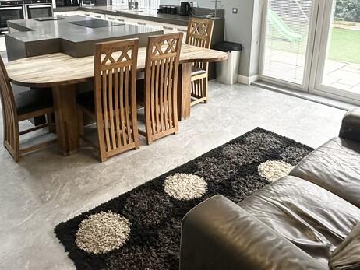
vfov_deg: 44.1
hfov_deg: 58.3
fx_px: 323
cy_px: 71
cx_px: 171
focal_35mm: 31
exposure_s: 1/100
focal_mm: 2.22
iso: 250
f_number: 2.2
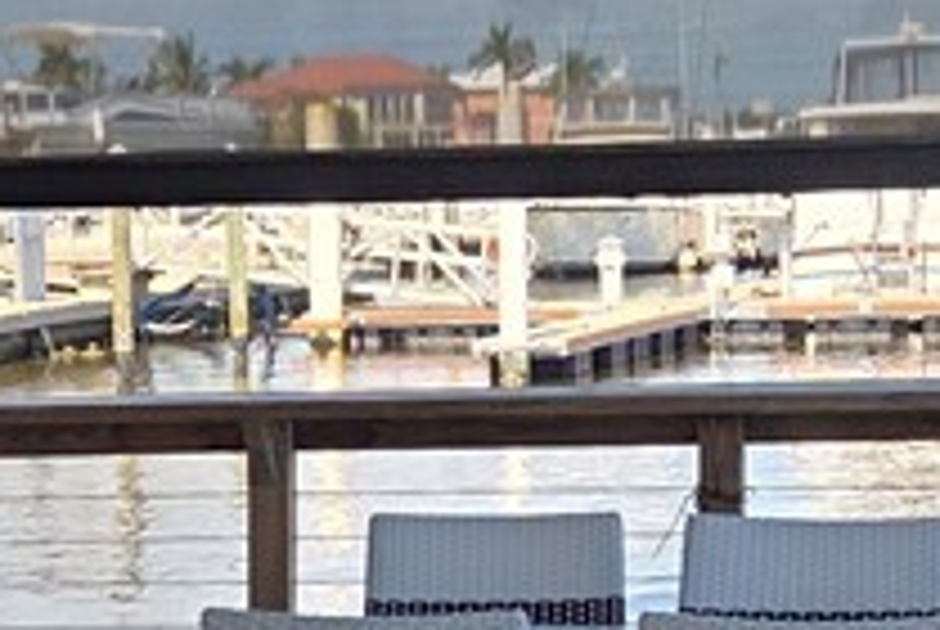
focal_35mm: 117
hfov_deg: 17.5
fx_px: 3059
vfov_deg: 11.7
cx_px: 522
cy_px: 382
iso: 80
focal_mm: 5.4
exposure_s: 1/2851
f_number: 1.8
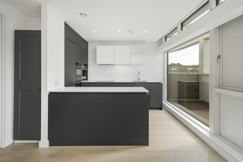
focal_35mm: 16
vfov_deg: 73.8
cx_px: 122
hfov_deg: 96.7
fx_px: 108
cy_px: 81
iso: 400
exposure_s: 1/80
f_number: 8
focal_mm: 16
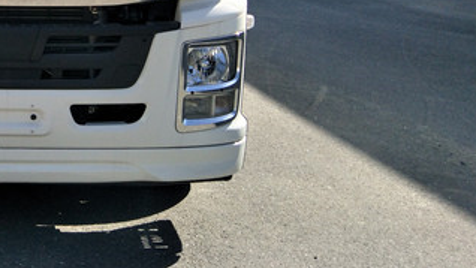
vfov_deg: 18.5
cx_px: -57
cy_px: -88
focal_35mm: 60
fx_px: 757
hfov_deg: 30.8
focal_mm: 4.1
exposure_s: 1/1461
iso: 66
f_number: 1.7
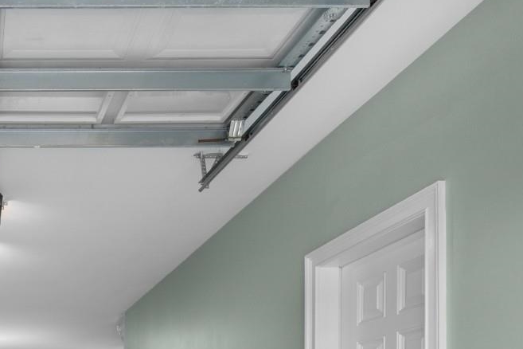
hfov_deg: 43.3
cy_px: 421
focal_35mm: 37
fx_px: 537
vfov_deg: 30.4
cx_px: -18
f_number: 4.5
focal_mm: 10
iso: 100
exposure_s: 1/25
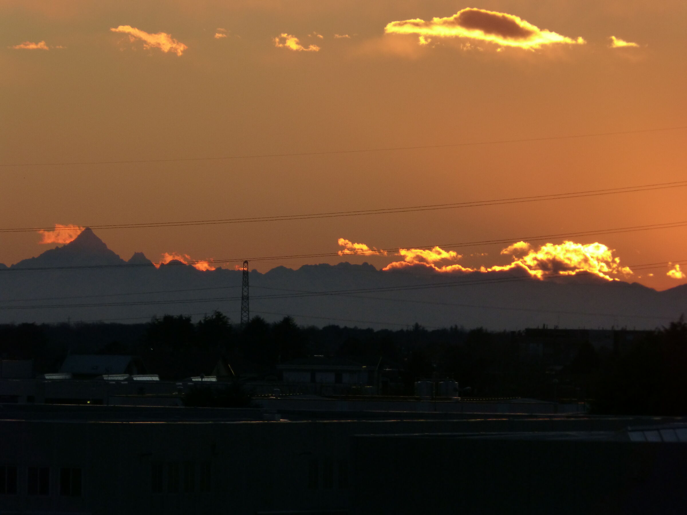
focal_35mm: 411
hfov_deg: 4.8
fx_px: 8157
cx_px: 344
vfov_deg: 3.6
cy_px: 258
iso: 200
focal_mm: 74
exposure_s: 1/640
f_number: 5.6
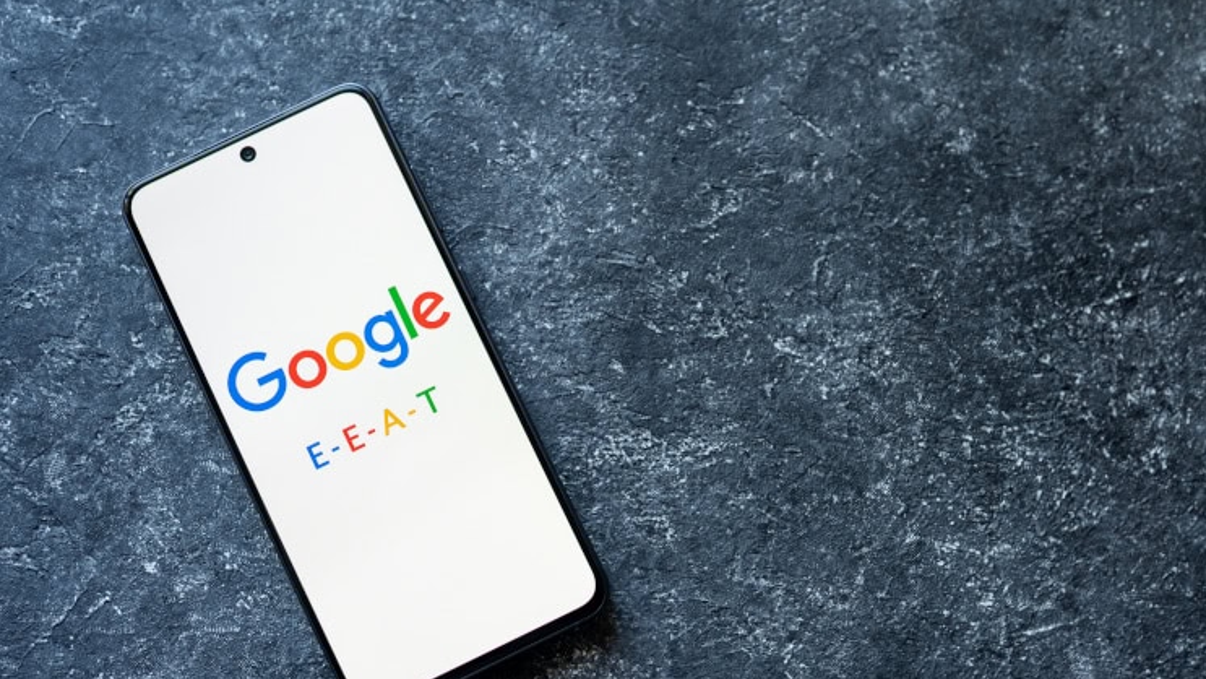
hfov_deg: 54.0
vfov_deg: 31.9
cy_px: 400
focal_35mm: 37
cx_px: 607
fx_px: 1183
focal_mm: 35
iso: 500
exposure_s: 1/100
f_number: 3.5
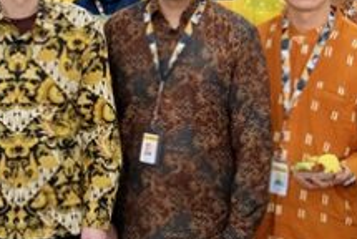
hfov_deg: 15.2
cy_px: 57
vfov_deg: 10.6
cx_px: -75
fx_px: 1291
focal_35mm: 130
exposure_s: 1/180
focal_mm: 23
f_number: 2.8
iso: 2000
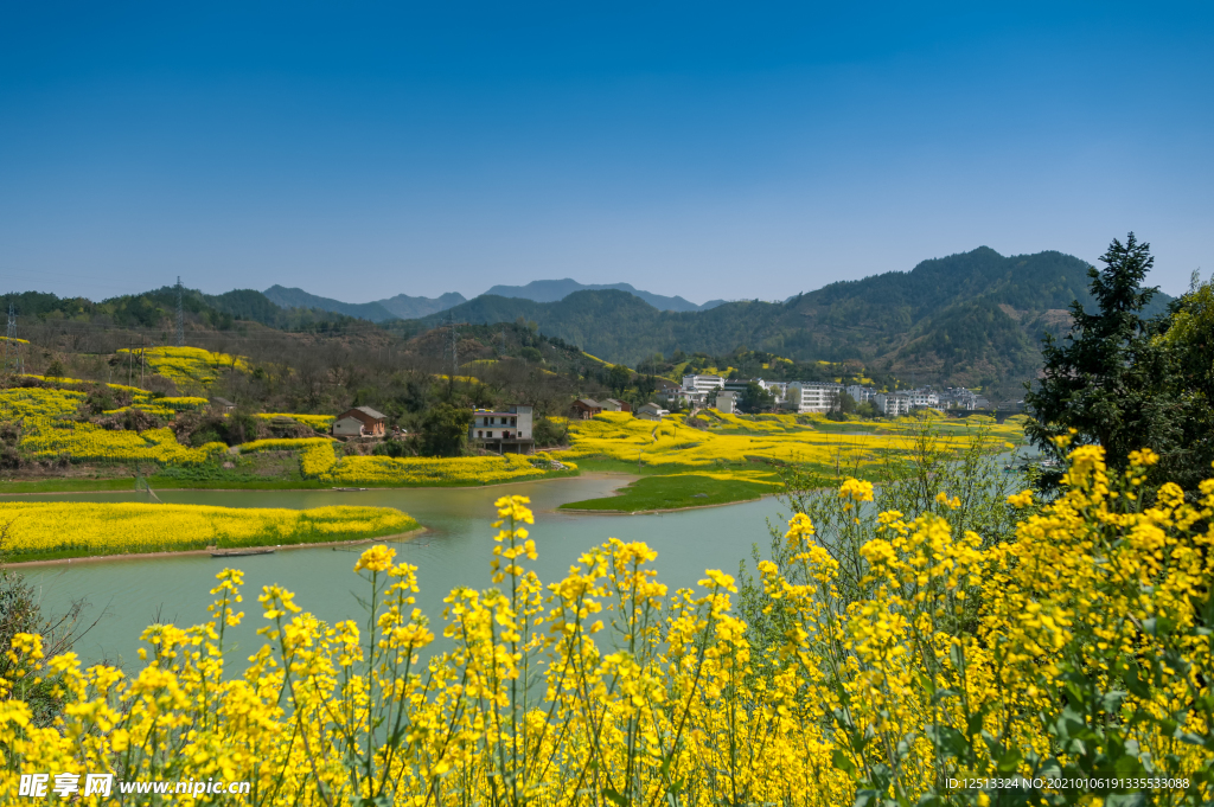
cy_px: 404
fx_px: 943
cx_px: 607
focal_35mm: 28
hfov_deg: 65.5
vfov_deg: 46.3
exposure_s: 1/6400
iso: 320
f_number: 3.5
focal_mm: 28
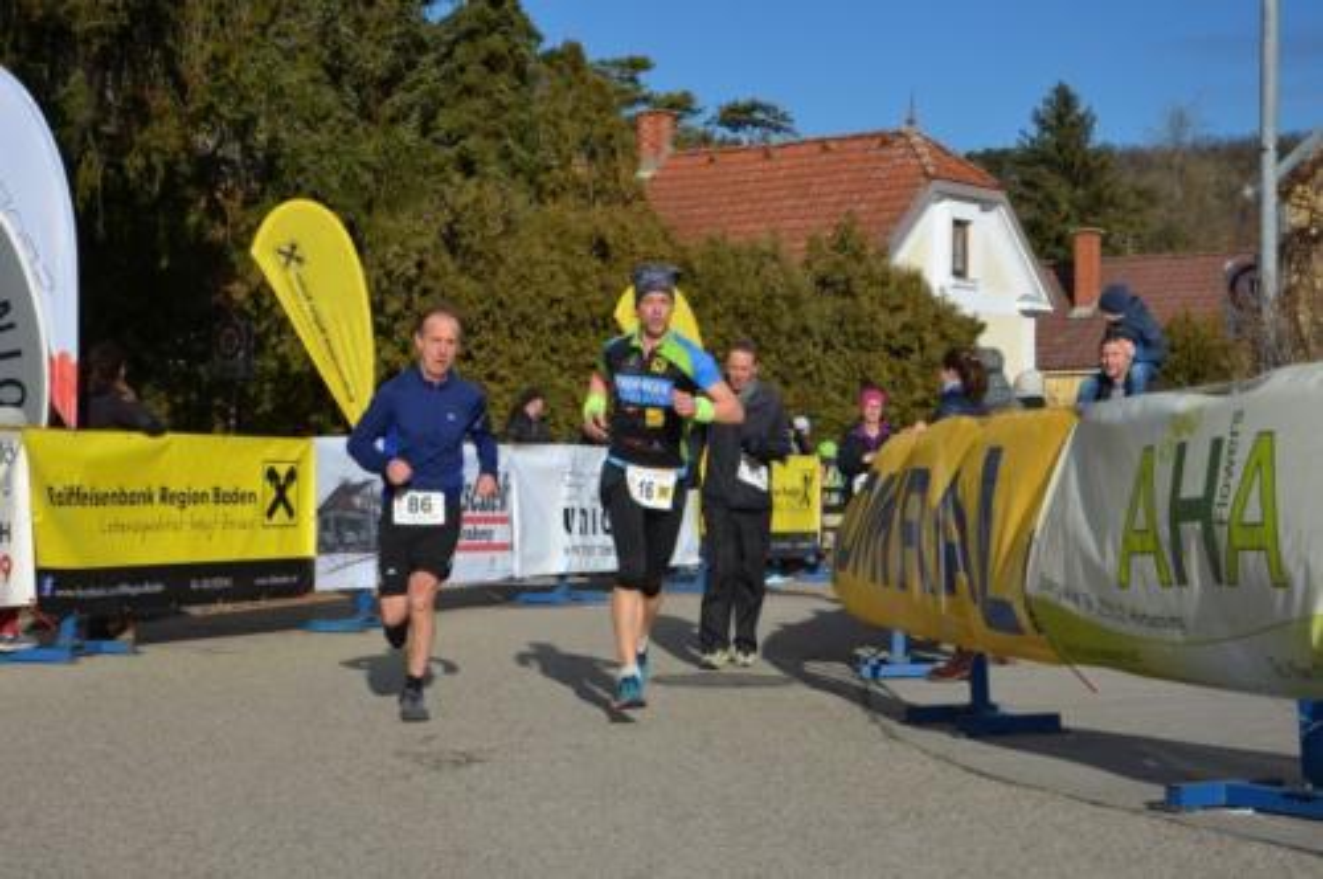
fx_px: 2477
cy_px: 440
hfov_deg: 29.9
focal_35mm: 68
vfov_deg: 20.1
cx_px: 662
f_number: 8
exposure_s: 1/2000
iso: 400
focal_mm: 45
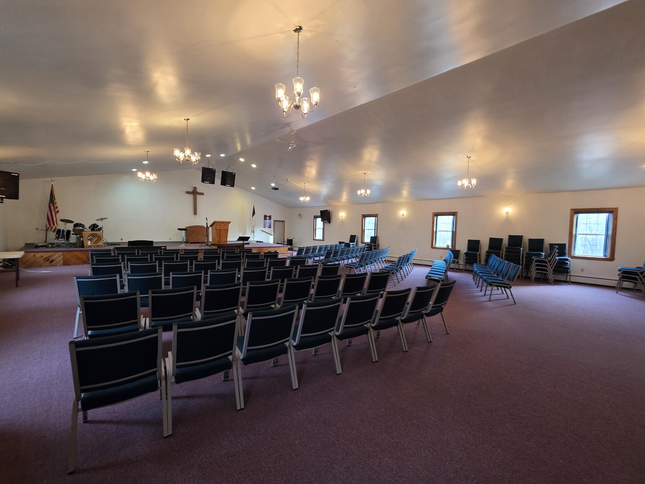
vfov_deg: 89.9
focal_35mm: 13
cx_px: 322
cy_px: 242
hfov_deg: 106.2
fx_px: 242
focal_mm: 2.2
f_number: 1.9
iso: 320
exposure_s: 1/60
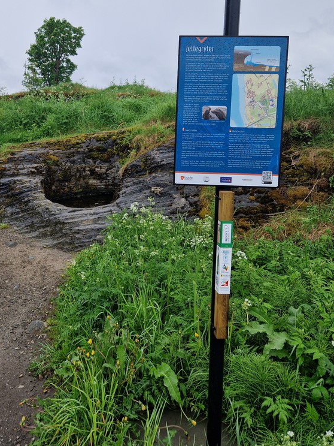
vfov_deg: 54.6
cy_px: 164
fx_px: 425
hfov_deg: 42.4
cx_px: 113
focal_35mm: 33
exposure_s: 1/690
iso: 50
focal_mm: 5.4
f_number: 1.8
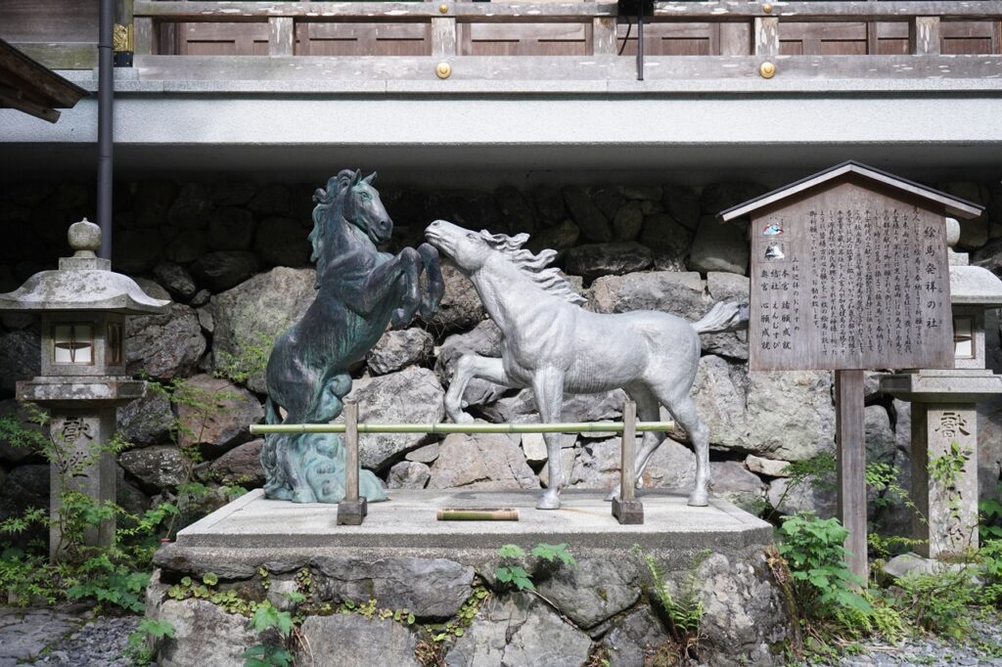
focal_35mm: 42
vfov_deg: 31.9
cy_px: 334
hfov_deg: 46.4
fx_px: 1169
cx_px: 501
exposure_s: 1/320
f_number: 5
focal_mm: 42
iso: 320
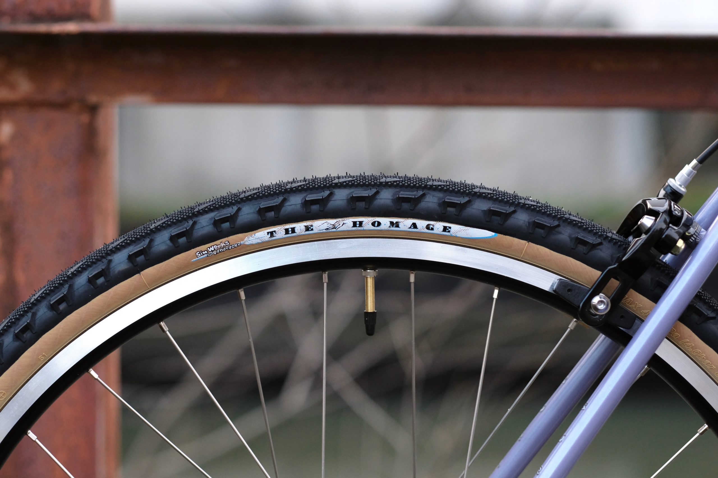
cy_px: 239
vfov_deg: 16.3
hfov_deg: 24.2
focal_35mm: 84
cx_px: 359
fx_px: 1675
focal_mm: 56
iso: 1000
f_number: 2.2
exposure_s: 1/1000
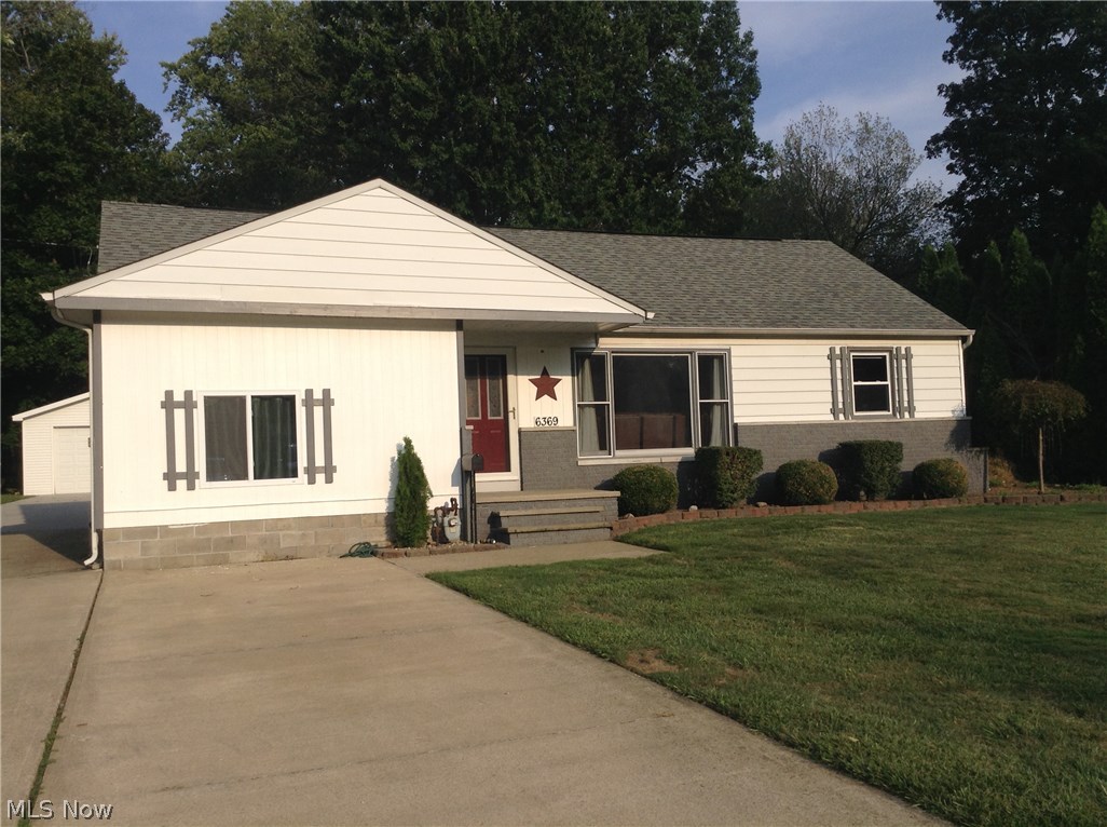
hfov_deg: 55.4
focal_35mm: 33
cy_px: 414
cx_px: 554
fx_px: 1054
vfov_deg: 42.8
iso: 25
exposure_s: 1/1610
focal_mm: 3.3
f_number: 2.4
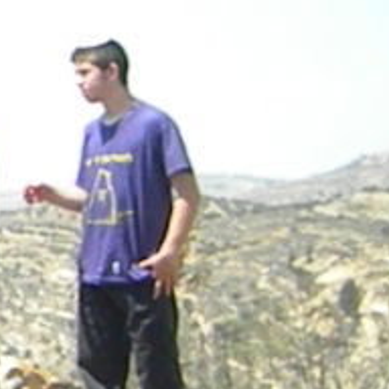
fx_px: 1678
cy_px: 130
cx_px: -638
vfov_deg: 13.2
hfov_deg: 10.6
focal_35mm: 132
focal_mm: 5
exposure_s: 1/1000
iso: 720
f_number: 7
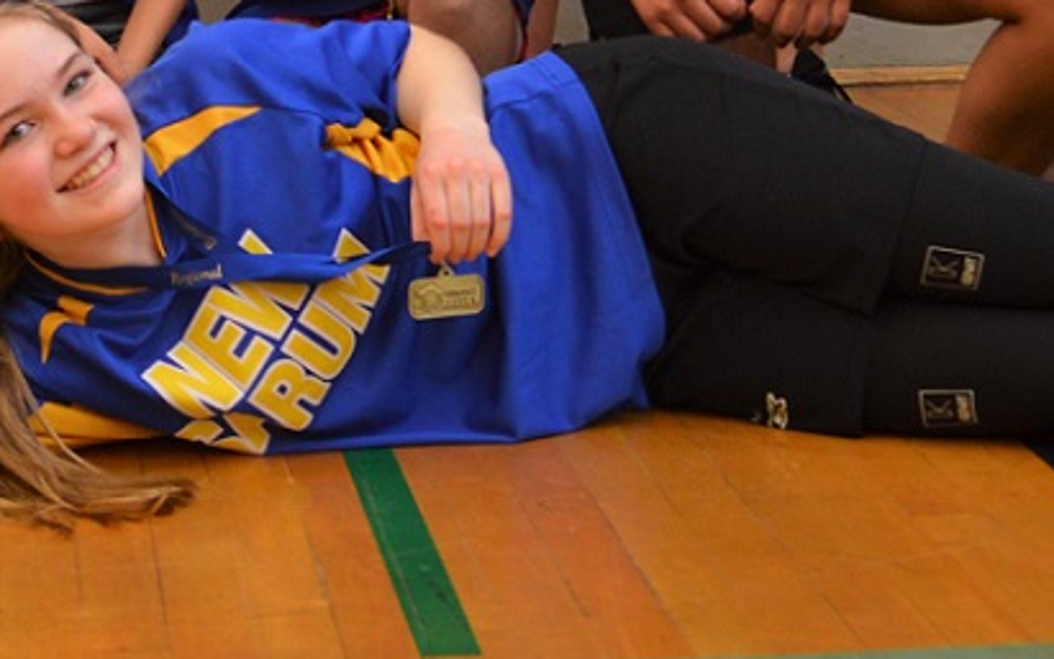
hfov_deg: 26.0
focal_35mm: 78
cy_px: -310
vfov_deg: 15.5
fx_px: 2241
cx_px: 227
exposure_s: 1/60
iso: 400
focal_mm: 18
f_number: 3.8
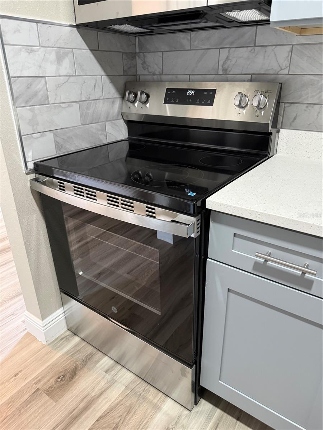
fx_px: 299
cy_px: 215
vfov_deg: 71.6
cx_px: 162
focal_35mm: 24
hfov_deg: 56.8
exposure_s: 1/60
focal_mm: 6.76
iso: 500
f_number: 1.78
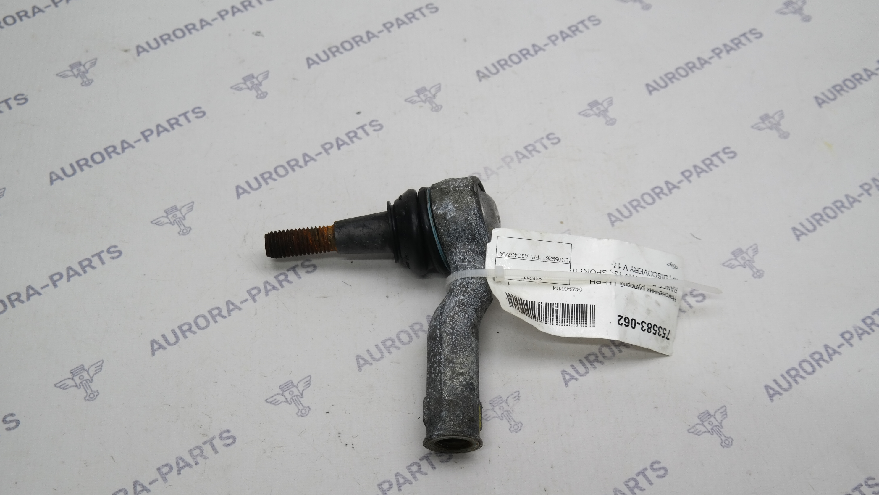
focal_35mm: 43
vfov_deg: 27.7
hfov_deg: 47.4
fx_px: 1002
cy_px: 274
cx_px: 439
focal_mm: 27
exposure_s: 1/100
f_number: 4
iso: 200
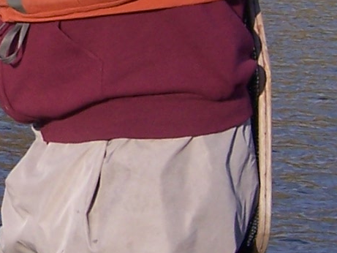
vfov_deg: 6.1
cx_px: -155
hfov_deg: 7.9
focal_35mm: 245
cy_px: 15
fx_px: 2386
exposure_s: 1/350
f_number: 4
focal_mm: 8.2
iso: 80
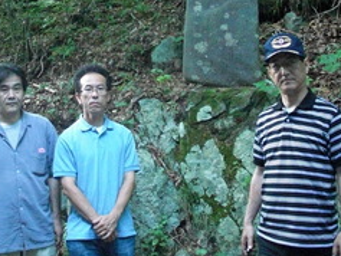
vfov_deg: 19.3
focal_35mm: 76
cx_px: 129
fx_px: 749
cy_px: 73
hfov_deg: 25.6
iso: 800
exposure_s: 1/25
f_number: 2.8
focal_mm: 6.3
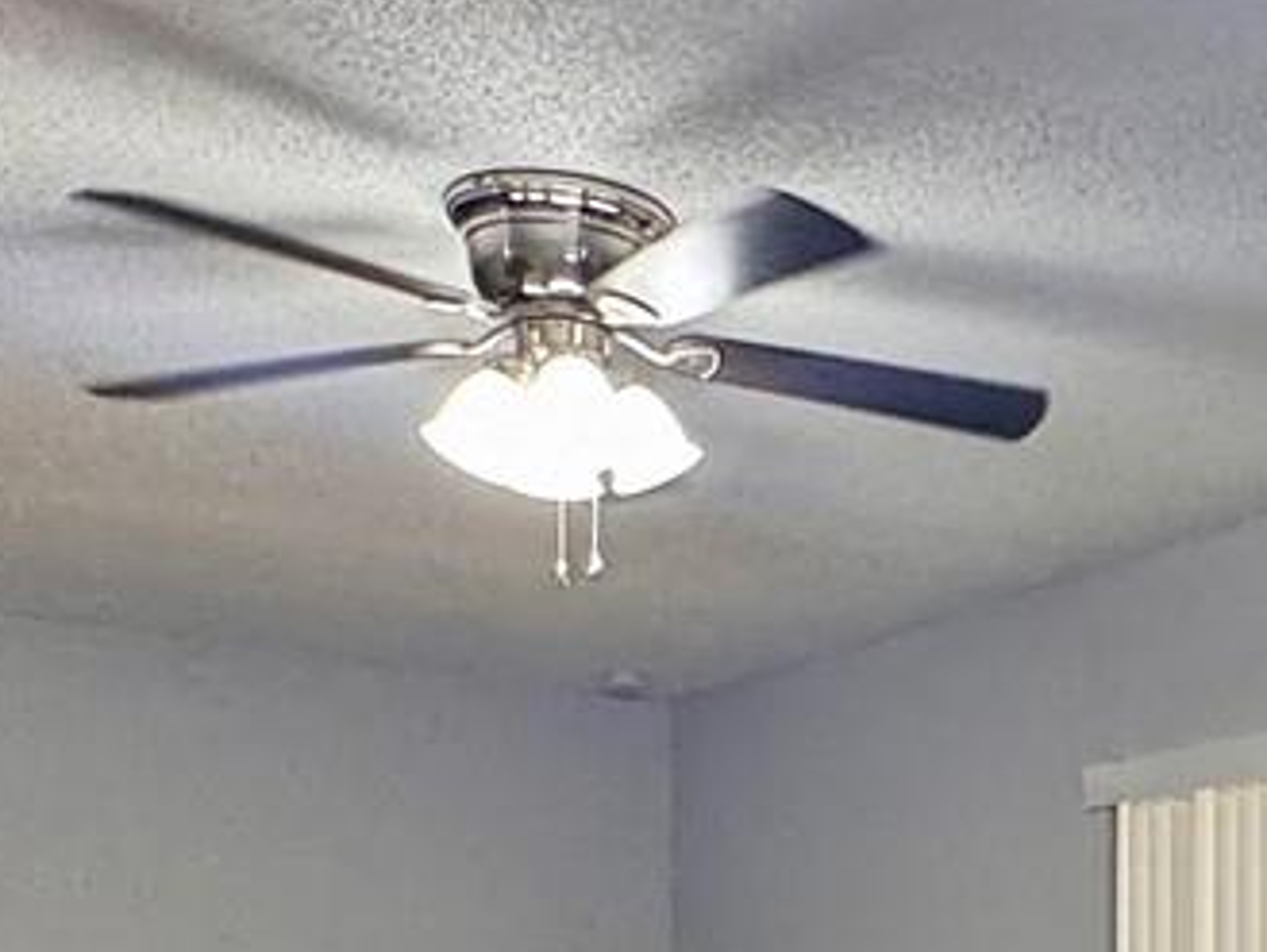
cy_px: 1114
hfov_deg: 26.0
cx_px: 1452
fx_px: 2490
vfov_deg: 20.4
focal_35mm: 68
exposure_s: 1/60
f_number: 2.2
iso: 200
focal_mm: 2.22
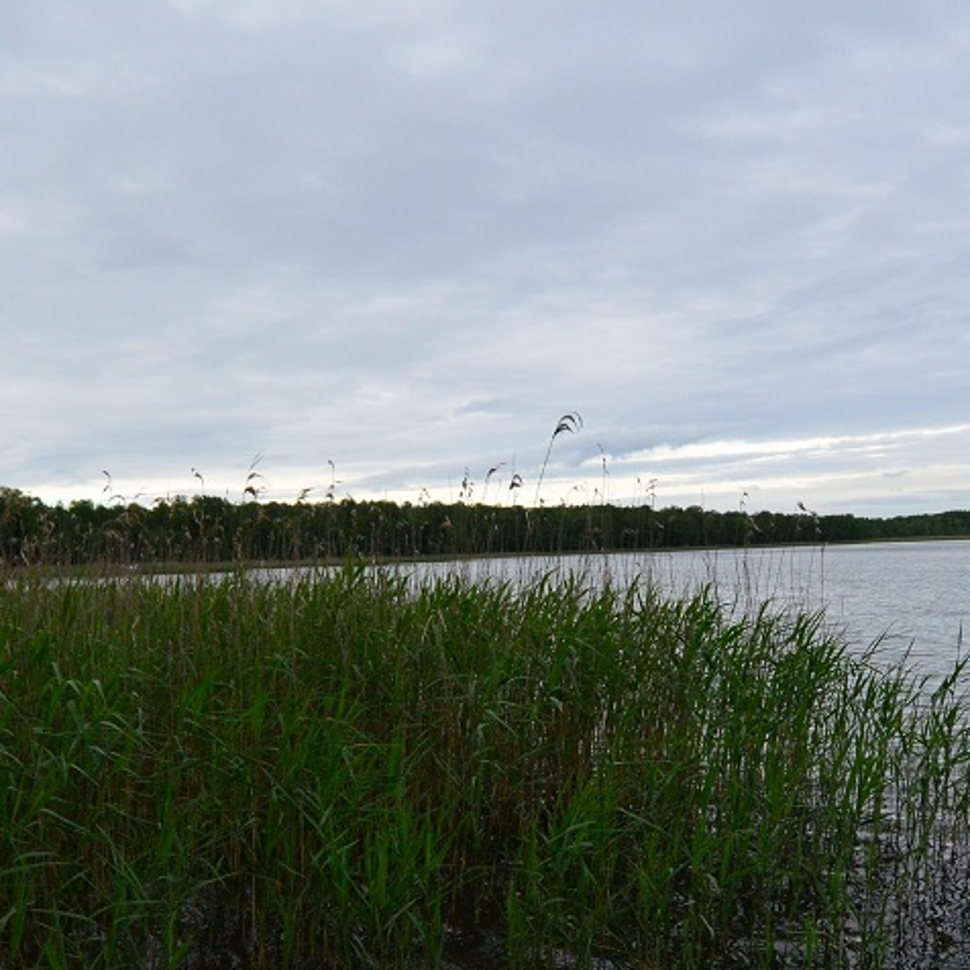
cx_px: 415
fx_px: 1014
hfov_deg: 50.9
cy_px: 649
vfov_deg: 50.2
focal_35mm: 32
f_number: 4
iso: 1250
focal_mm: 12
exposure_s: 1/2500
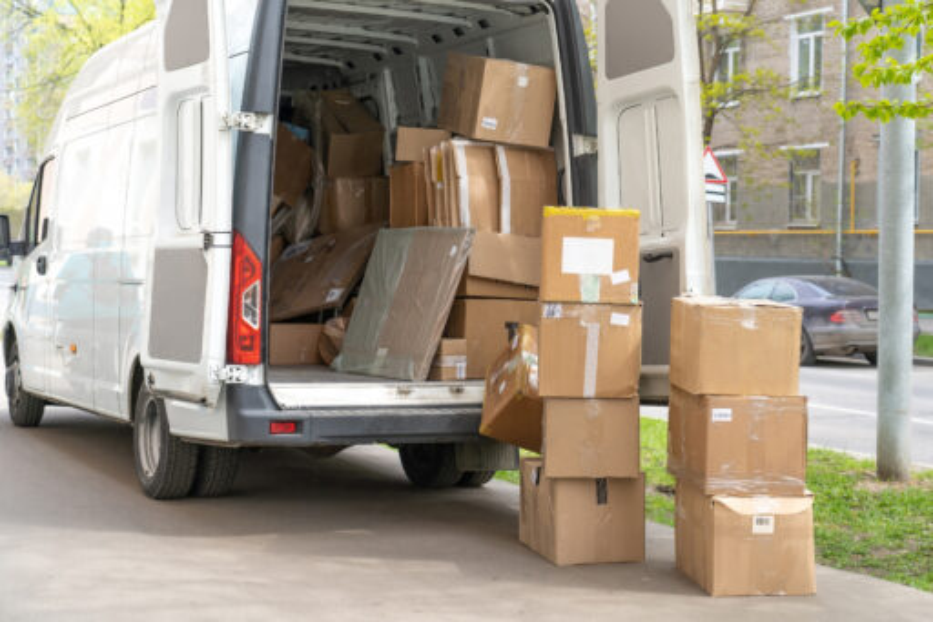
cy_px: 311
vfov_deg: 22.6
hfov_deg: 33.4
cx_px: 466
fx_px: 1554
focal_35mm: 60
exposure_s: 1/800
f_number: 4
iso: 250
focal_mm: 60
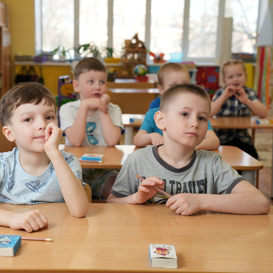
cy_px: 136
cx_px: 92
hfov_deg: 27.1
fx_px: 562
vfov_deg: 27.3
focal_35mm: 63
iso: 320
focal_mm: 49
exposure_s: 1/160
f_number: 5
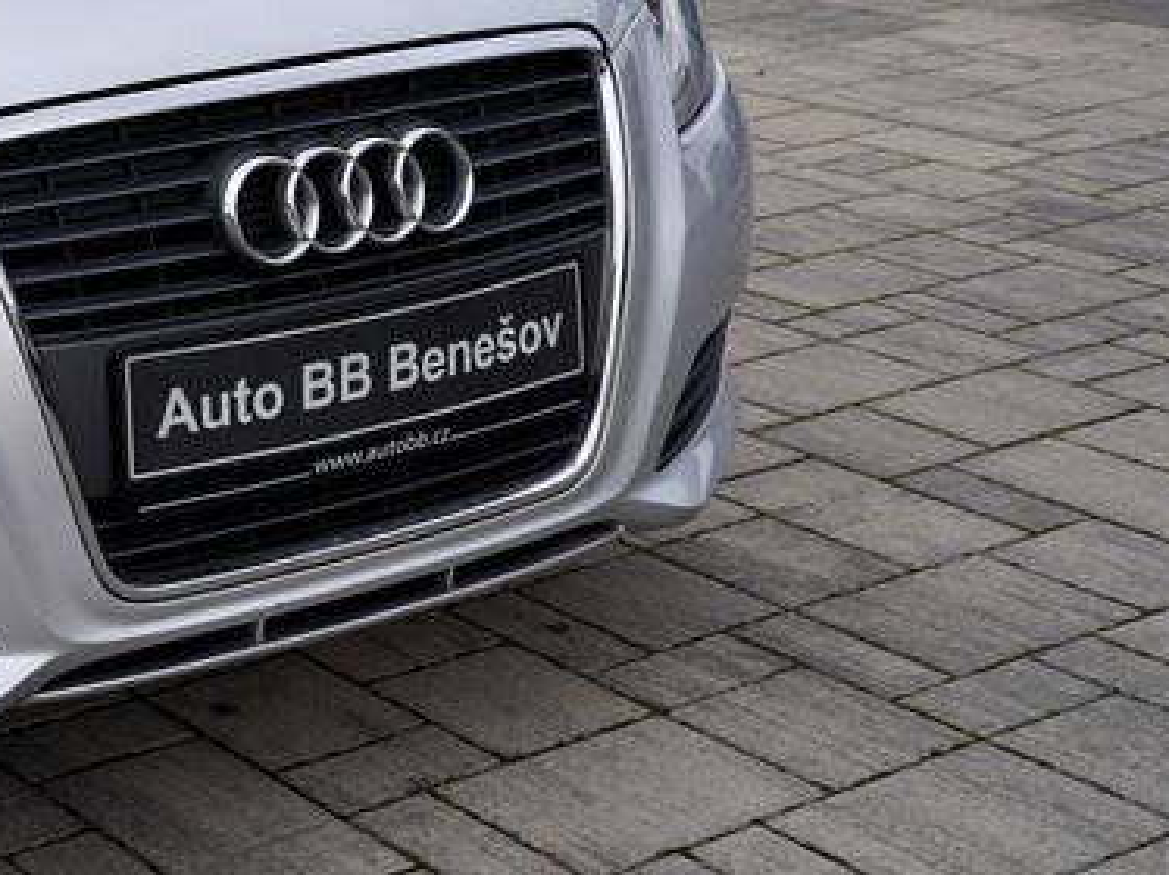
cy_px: -8
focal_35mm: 79
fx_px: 2666
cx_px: -291
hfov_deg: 22.5
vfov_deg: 18.2
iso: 100
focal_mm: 30
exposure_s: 1/100
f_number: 5
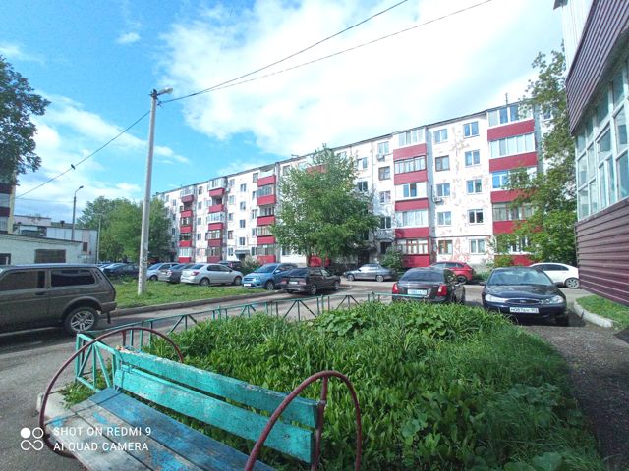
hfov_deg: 98.2
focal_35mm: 15
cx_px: 314
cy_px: 236
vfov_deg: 81.7
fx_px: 273
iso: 320
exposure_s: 1/4000
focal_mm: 1.65
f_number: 2.2
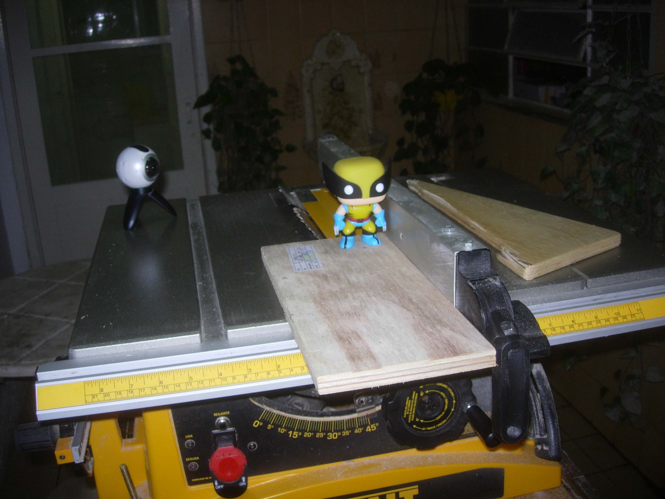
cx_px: 332
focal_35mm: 38
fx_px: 730
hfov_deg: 49.0
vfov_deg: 37.7
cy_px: 250
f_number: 2.8
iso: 79
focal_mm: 7.8
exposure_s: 1/64
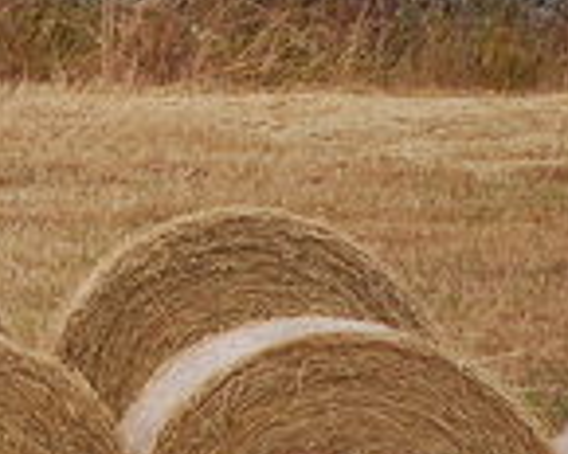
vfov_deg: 0.9
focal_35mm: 1743
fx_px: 29301
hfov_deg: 1.1
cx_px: -118
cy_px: 45
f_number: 5.6
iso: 200
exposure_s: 1/800
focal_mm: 300
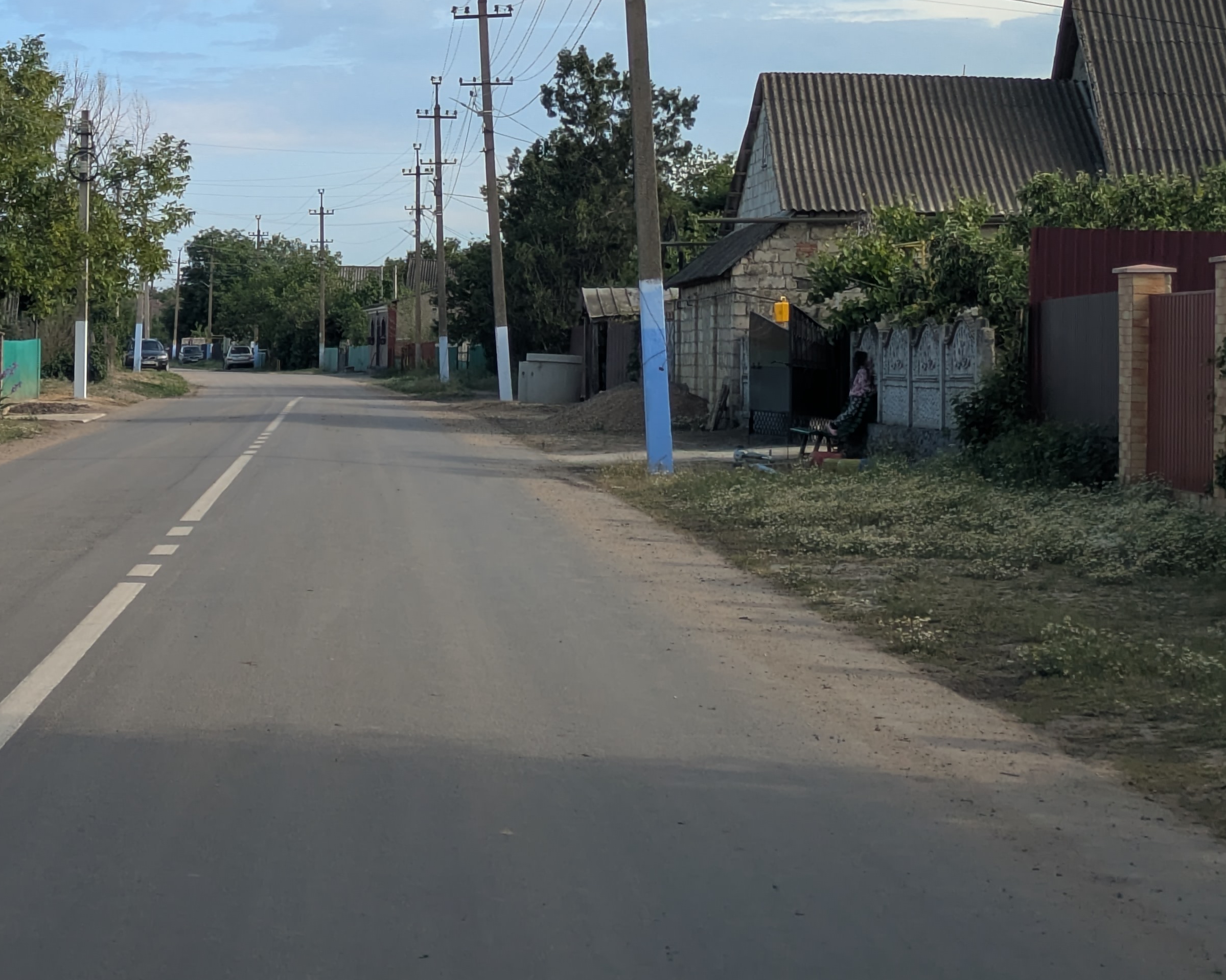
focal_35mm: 96
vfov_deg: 15.8
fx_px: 3483
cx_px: 114
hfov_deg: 19.6
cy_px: 105
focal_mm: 5.43
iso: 50
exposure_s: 1/839
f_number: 1.89
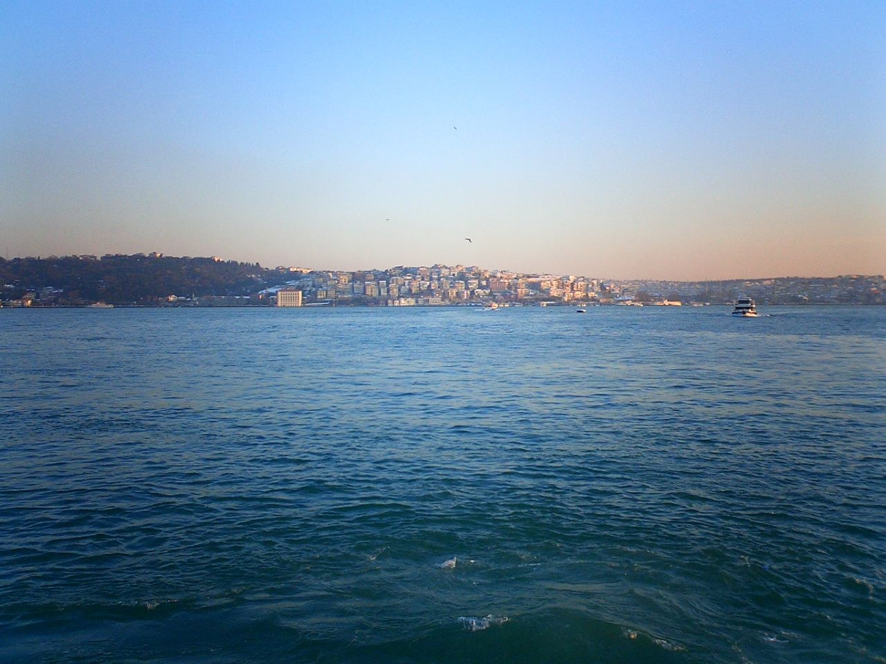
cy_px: 332
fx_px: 947
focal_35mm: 37
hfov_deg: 50.1
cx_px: 443
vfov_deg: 38.7
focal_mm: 5.6
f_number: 3.5
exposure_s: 1/250
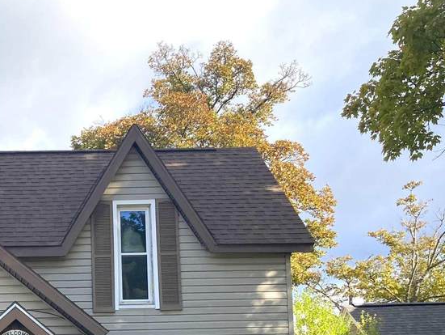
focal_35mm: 65
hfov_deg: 27.7
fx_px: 836
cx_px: -19
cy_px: 380
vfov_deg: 21.3
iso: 20
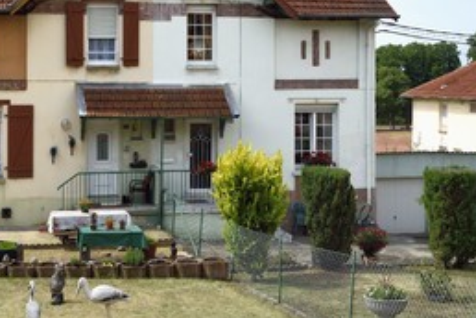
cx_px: 157
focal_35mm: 52
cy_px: 109
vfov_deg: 25.9
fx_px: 688
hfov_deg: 37.8
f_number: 14
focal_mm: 32
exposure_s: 1/250
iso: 200
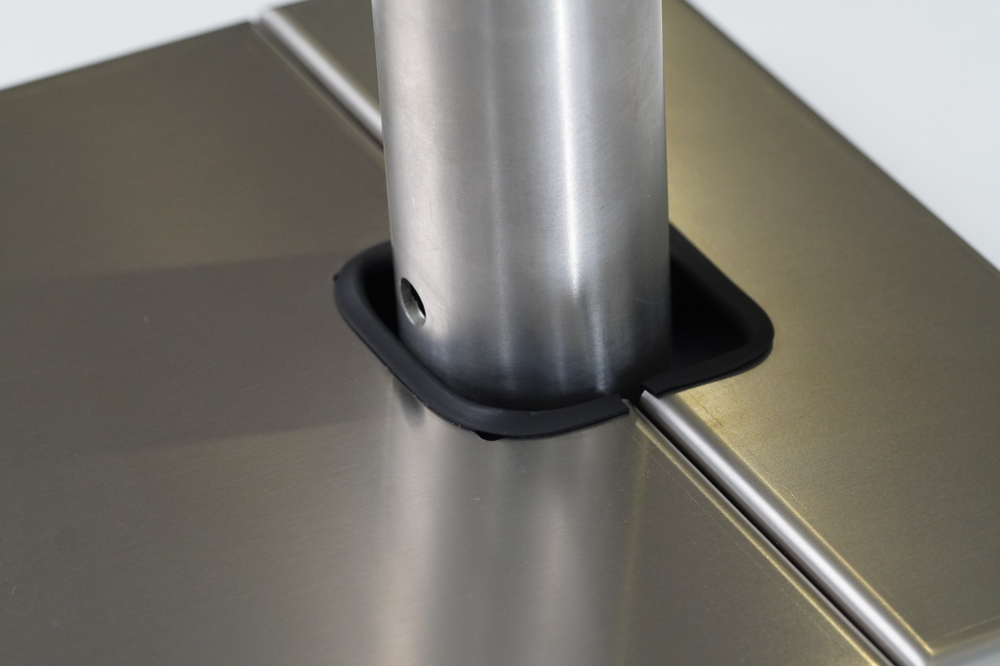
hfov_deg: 15.2
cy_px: 333
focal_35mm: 135
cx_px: 500
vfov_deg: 10.2
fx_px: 3750
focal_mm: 90
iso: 2000
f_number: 5.6
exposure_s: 1/200
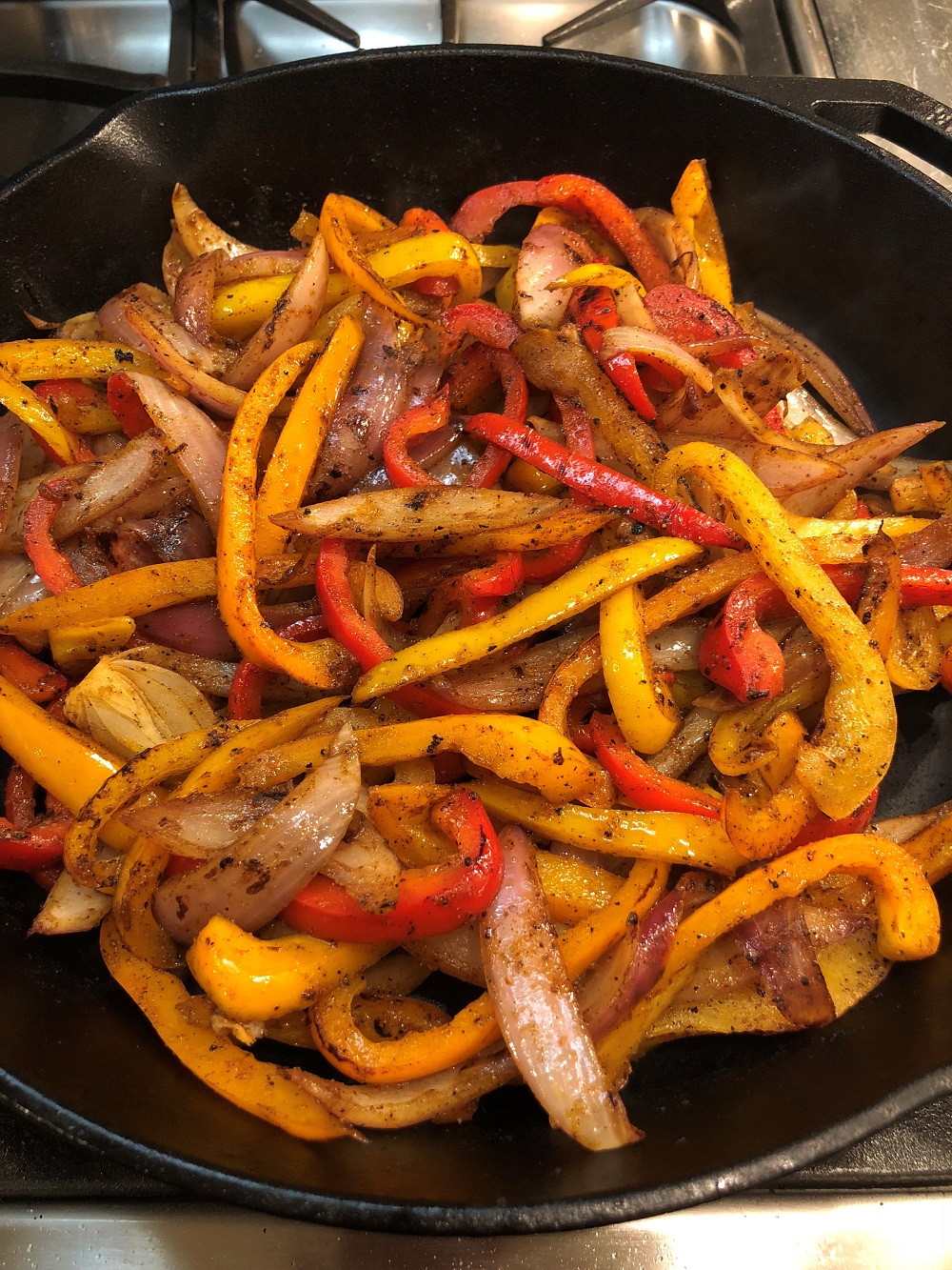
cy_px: 635
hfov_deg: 49.8
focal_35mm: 28
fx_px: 1027
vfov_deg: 63.4
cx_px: 476
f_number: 1.8
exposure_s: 1/15
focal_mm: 3.99
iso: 64
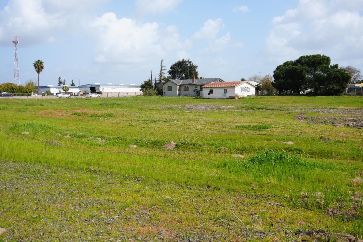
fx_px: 363
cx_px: 182
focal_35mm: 36
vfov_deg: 36.9
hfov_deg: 53.1
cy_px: 121
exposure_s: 1/640
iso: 100
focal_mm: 24
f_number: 5
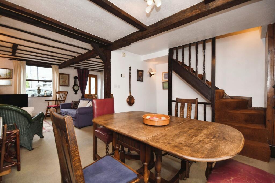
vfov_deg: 77.3
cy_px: 92
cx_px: 138
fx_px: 115
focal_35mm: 15
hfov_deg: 100.4
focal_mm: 10
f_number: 8
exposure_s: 1/30
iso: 400
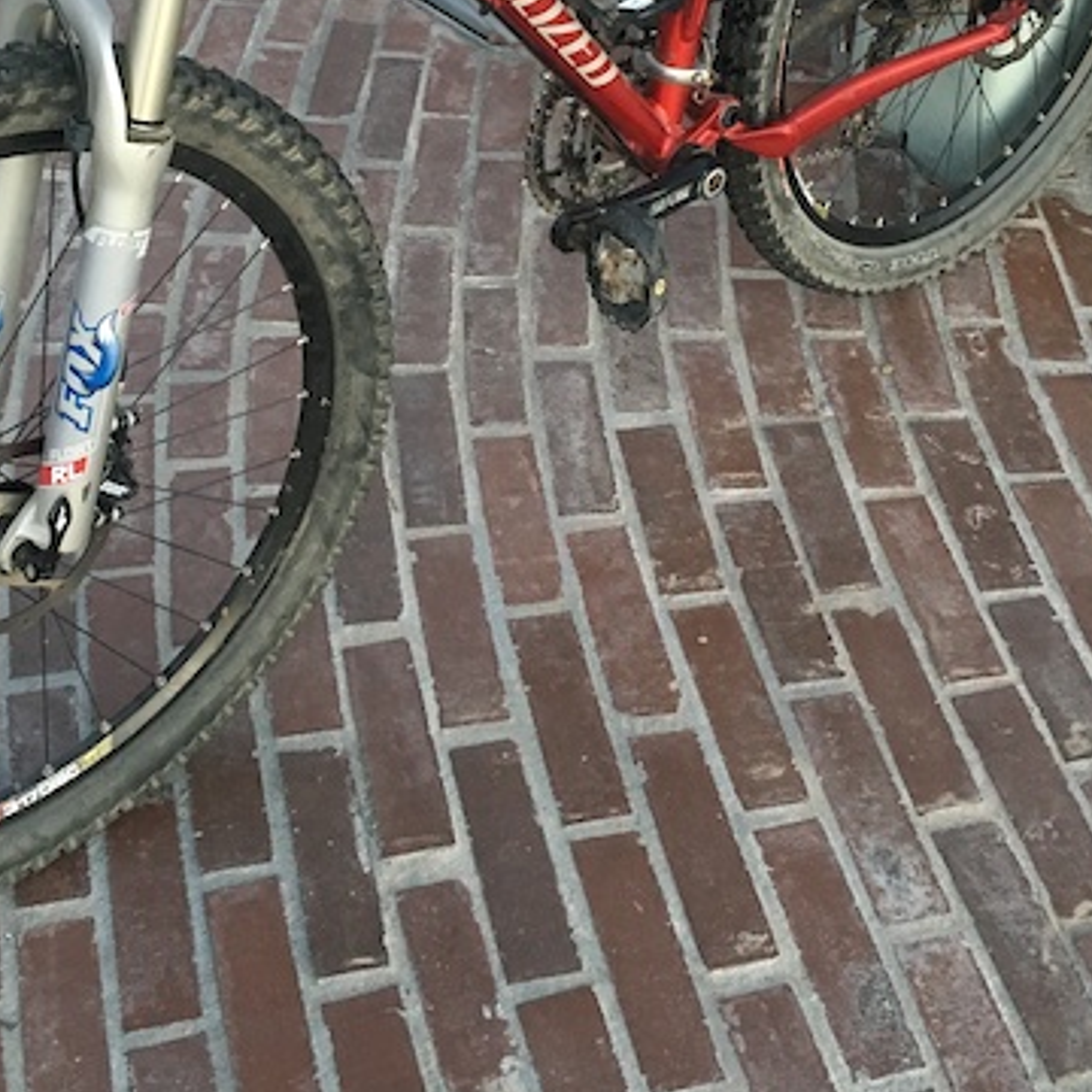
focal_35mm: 57
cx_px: 482
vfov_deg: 29.1
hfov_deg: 30.0
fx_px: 2034
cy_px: 158
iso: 125
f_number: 2.2
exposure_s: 1/30
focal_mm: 4.15
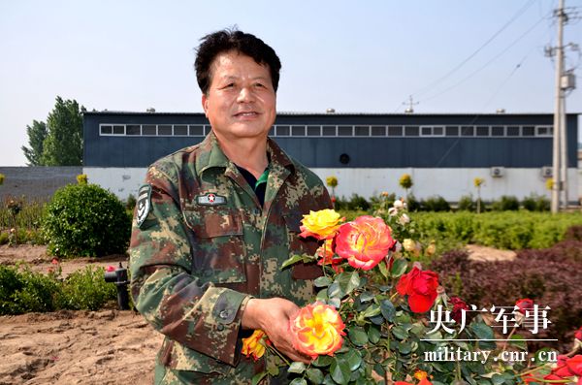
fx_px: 726
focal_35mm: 45
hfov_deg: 43.7
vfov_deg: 29.7
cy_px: 192
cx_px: 291
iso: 100
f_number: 7.1
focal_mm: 30
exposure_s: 1/250
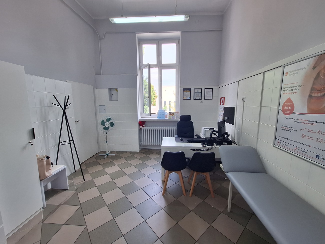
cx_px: 162
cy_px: 122
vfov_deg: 89.9
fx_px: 122
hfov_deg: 106.2
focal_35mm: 13
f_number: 2.2
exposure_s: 1/100
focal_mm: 1.74
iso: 40
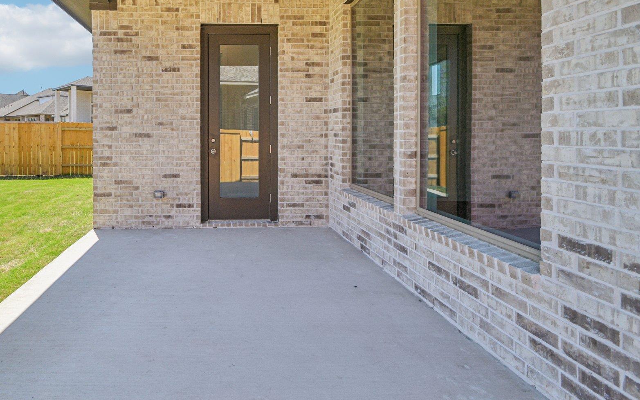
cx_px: 222
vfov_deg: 57.9
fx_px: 349
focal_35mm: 20
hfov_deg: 82.7
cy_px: 125
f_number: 8
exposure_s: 1/320
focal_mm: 10
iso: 400
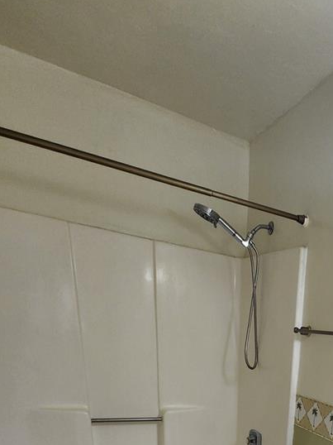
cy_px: 474
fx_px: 372
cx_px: 344
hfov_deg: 41.1
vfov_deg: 47.4
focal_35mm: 29
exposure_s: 1/60
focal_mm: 2.2
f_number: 2.2
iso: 160
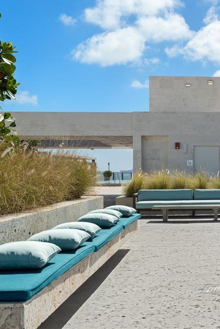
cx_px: 235
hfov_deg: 24.1
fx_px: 486
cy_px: 164
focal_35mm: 53
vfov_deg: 37.5
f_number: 7.1
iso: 100
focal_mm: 35
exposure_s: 1/320
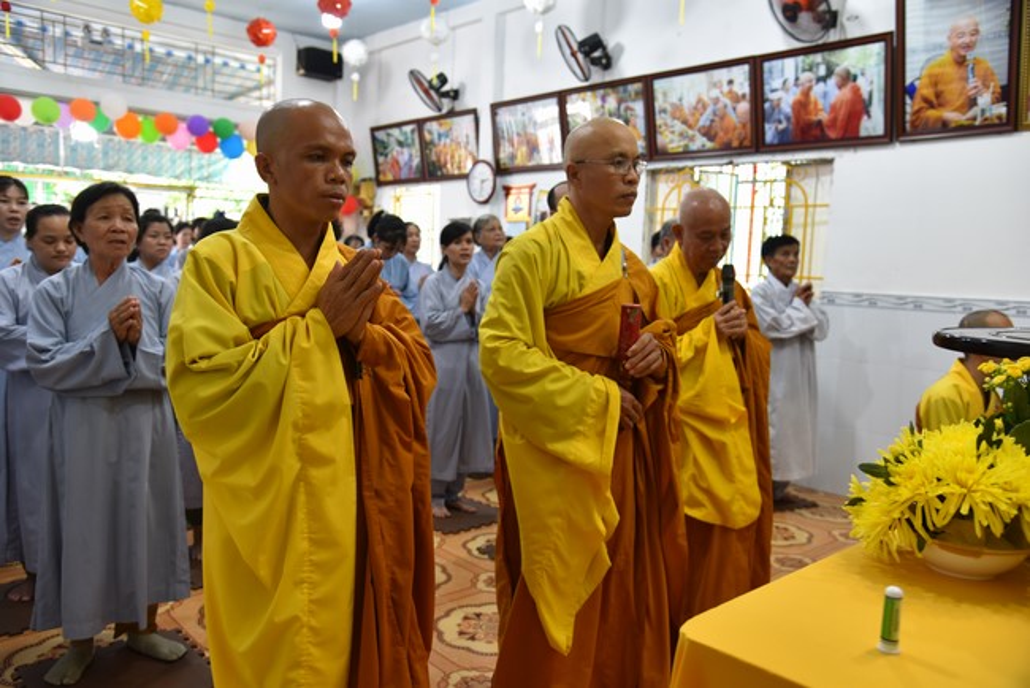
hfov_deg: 61.9
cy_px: 344
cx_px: 515
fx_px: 859
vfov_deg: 43.6
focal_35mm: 30
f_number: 4
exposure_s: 1/60
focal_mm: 30
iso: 500
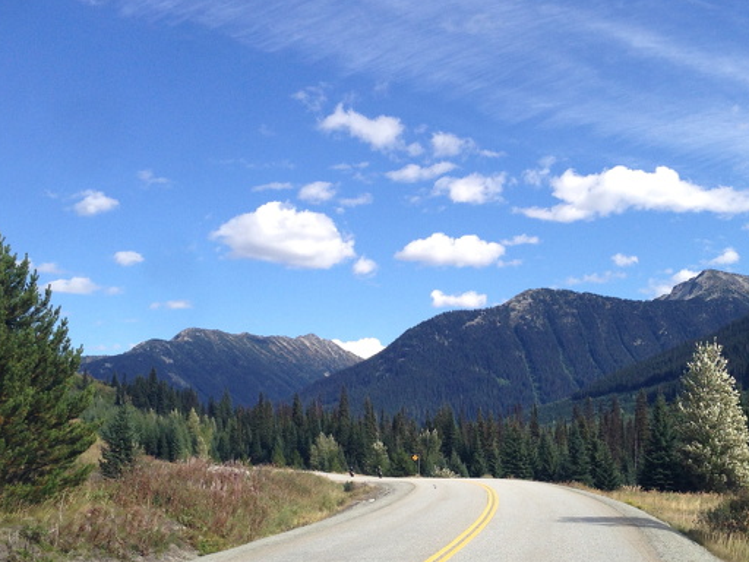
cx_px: 470
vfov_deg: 28.5
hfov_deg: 37.3
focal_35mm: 51
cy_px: 347
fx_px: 1104
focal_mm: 4.12
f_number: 2.4
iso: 50
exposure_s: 1/1290
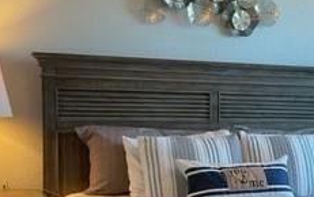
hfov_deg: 23.3
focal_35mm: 85
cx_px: 318
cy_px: 167
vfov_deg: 15.3
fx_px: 728
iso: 64
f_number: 1.8
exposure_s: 1/60
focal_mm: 3
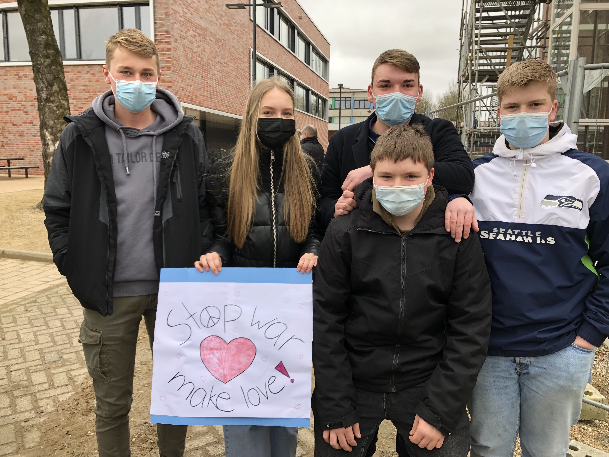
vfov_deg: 49.7
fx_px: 493
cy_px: 228
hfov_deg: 63.4
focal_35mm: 28
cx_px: 304
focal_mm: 3.99
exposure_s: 1/126
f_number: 1.8
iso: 20
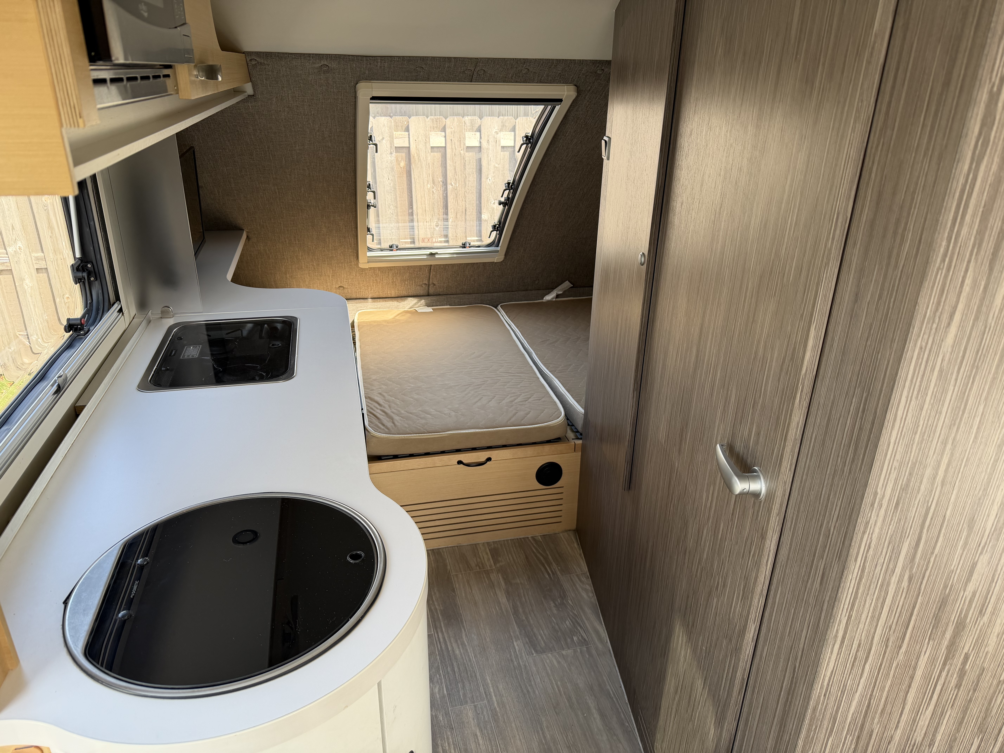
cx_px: 502
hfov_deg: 71.6
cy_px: 376
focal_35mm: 24
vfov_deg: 56.8
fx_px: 696
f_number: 1.78
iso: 80
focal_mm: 6.76
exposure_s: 1/199
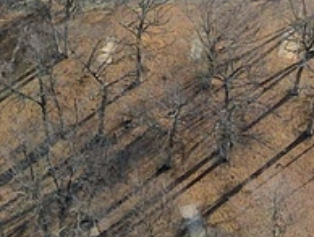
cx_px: 220
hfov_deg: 11.1
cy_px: -317
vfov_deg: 7.8
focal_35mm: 178
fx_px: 1617
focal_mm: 4.5
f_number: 2.8
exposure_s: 1/350
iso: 100
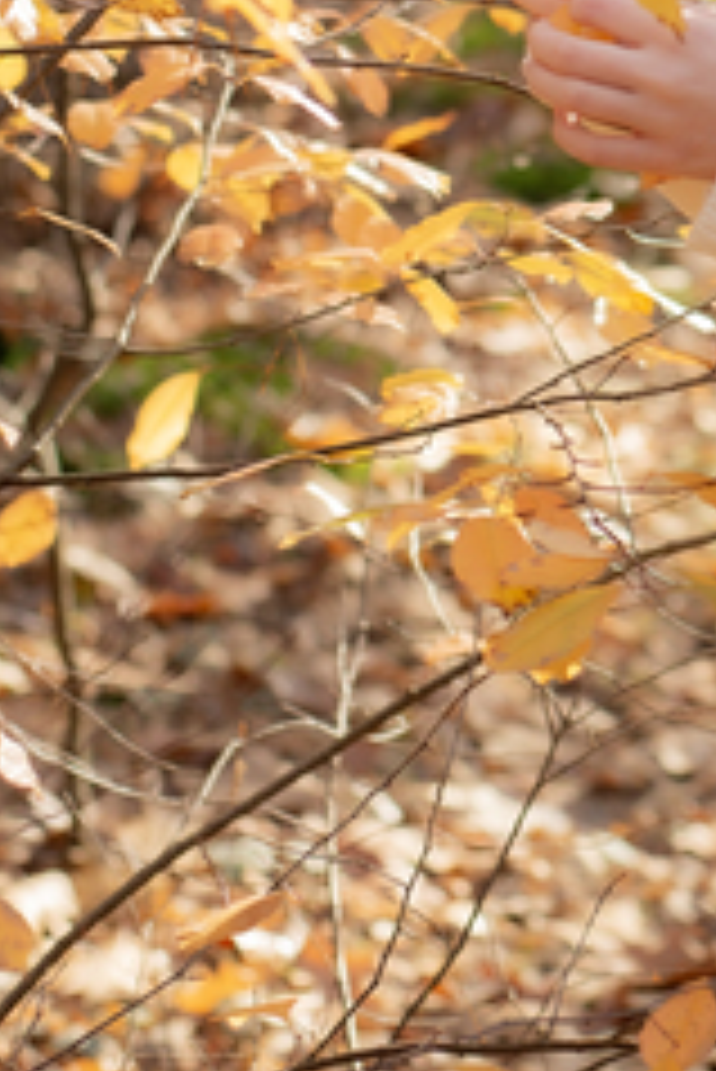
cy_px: -25
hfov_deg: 9.3
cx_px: 982
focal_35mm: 145
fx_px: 4319
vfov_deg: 13.9
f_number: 3.2
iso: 100
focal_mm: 50
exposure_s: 1/200
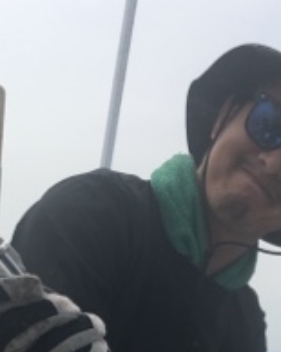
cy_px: 419
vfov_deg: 23.8
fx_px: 759
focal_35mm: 73
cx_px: 34
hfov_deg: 20.6
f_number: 2.2
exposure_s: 1/2481
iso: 25
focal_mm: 4.15
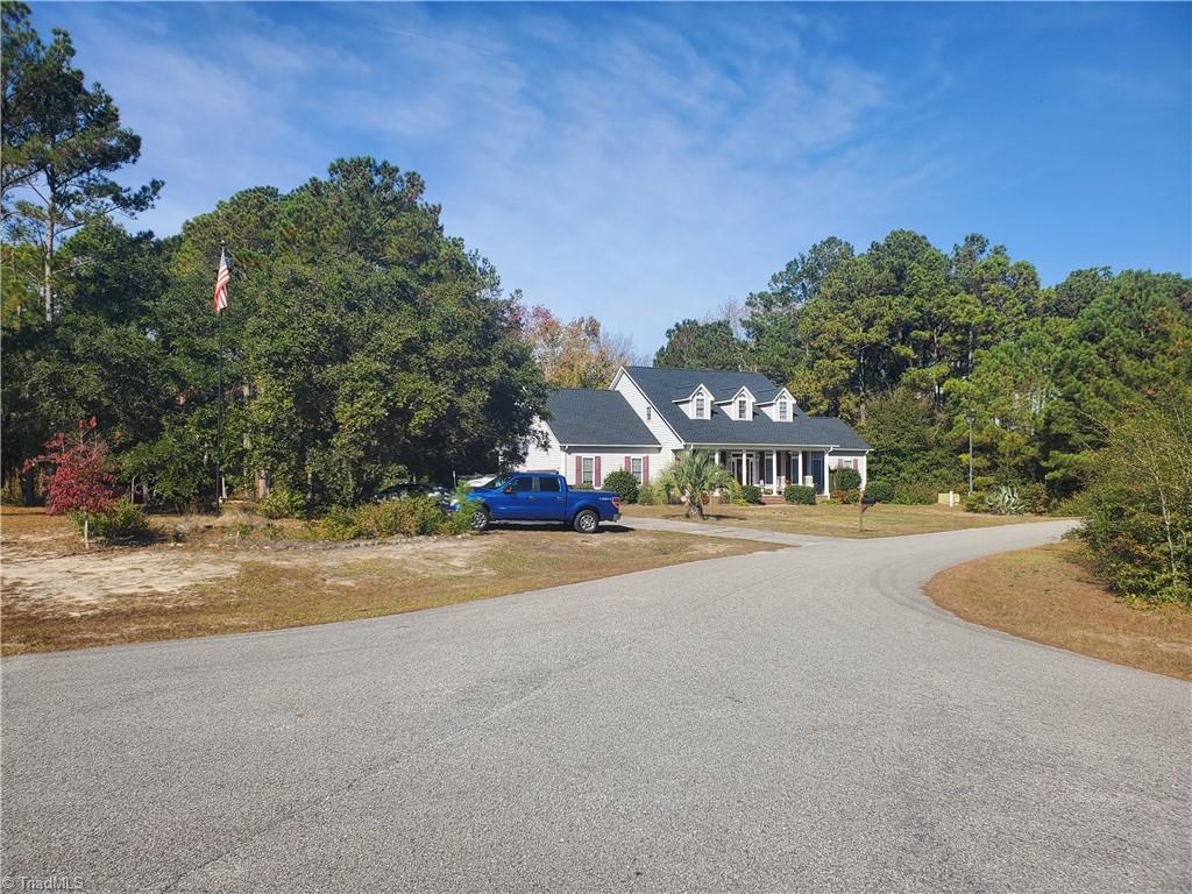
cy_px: 447
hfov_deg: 67.3
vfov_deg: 53.1
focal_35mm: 26
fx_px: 895
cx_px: 596
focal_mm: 4.3
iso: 50
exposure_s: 1/1632
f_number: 2.4
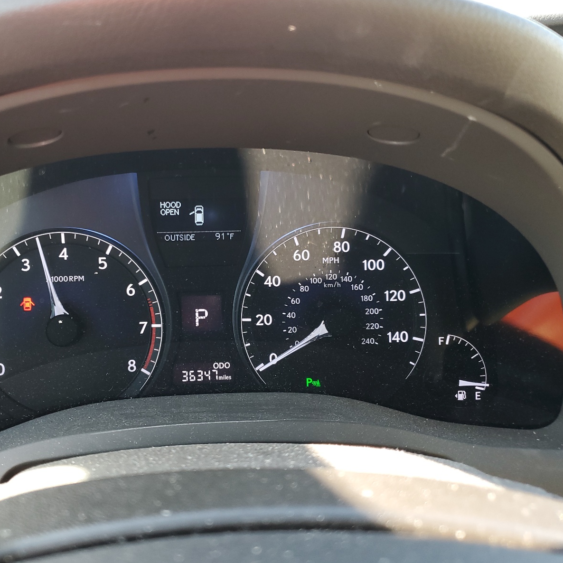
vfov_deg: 52.5
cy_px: 280
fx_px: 570
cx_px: 199
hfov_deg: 51.8
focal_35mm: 31
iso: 58
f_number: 1.5
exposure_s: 1/60.2
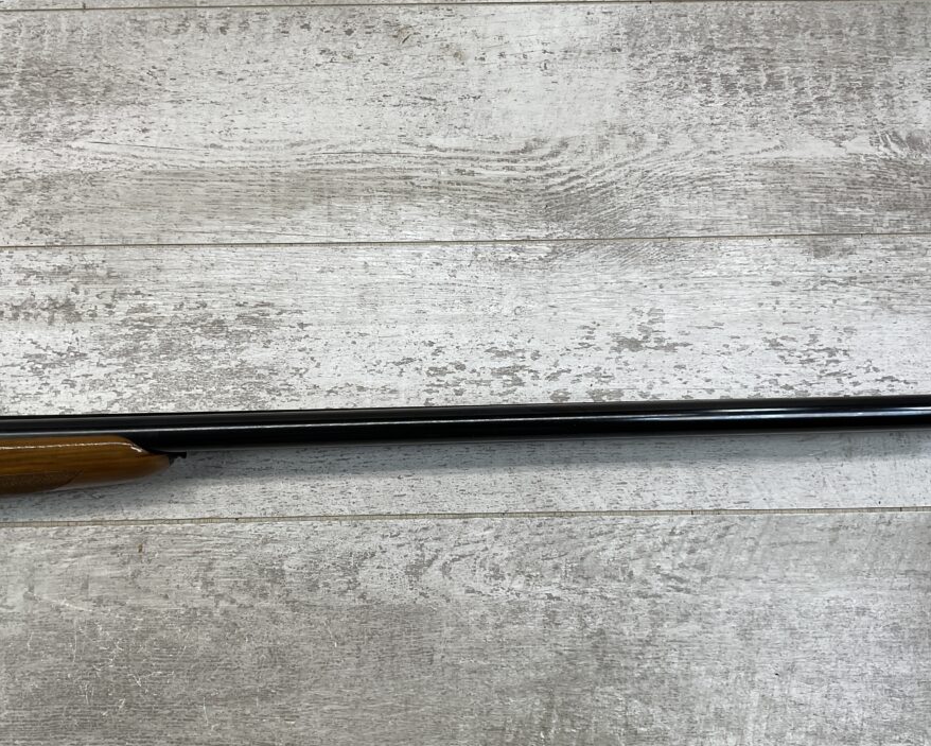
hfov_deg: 54.2
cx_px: 457
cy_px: 391
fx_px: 910
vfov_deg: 44.6
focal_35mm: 33
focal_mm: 3
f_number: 1.8
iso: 16
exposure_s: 1/196
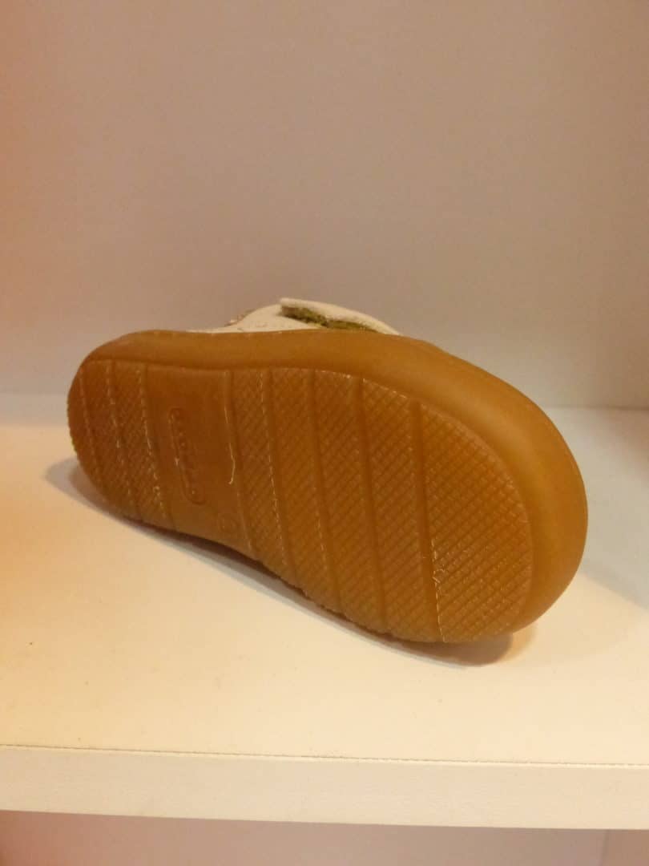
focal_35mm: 40
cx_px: 324
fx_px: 1000
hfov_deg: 36.0
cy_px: 433
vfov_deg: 46.8
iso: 1600
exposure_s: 1/125
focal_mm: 7.1
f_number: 3.5
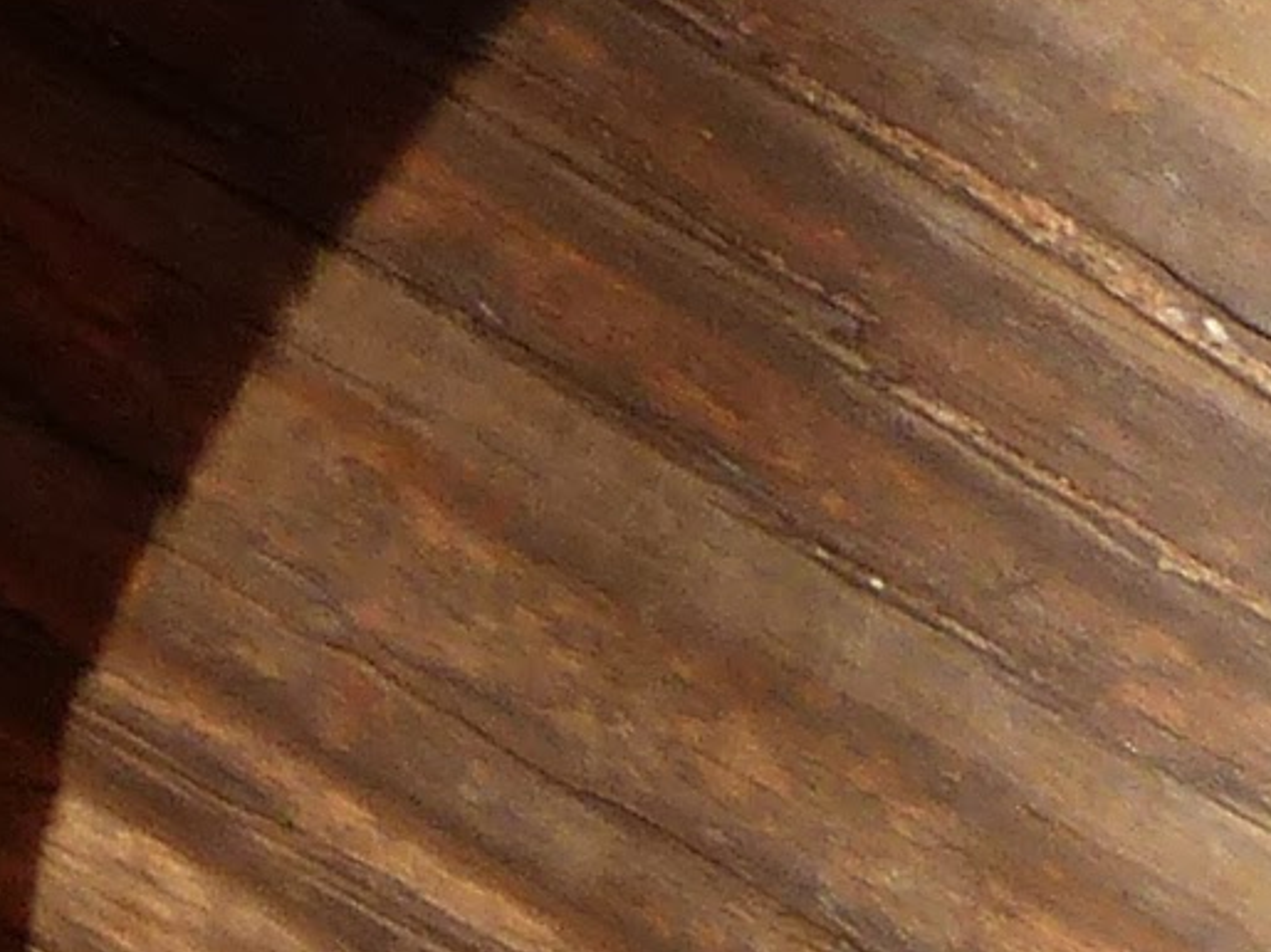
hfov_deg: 1.8
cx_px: -3096
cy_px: -2260
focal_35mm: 1074
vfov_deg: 1.4
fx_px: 39416
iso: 100
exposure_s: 1/640
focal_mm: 24.8
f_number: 4
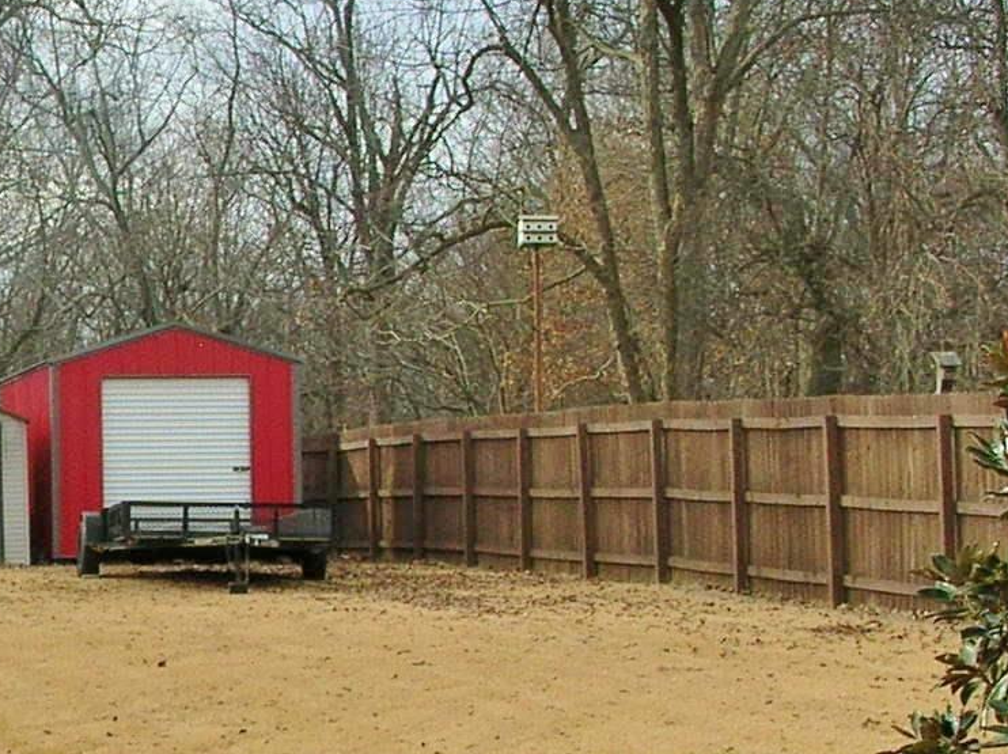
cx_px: -163
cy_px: 493
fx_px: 3229
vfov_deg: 13.3
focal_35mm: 111
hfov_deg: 17.0
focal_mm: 6
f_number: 3.7
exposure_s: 1/254
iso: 50
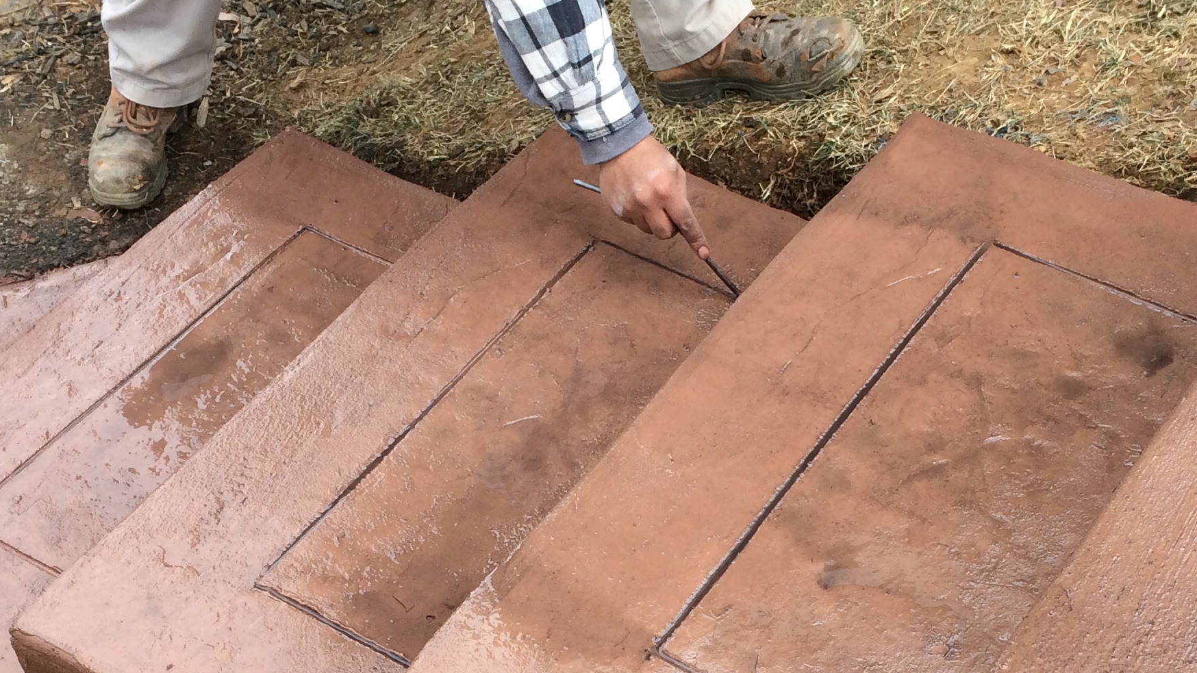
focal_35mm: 59
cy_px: 676
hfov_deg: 35.4
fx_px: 1873
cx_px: 677
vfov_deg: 19.8
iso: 32
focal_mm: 4.15
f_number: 2.2
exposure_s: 1/253
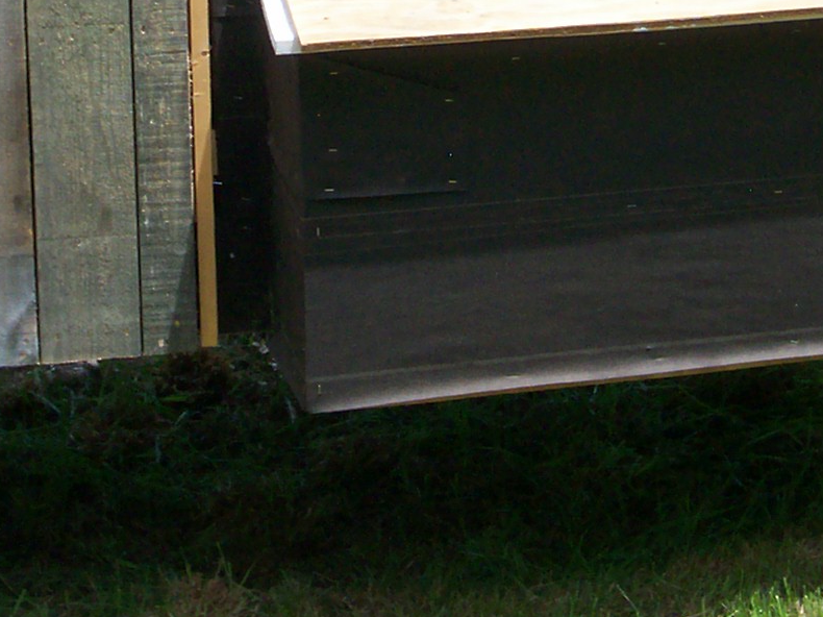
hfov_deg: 18.7
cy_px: -204
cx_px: 346
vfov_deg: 13.5
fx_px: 2496
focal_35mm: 105
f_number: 4.5
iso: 100
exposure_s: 1/372
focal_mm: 5.9
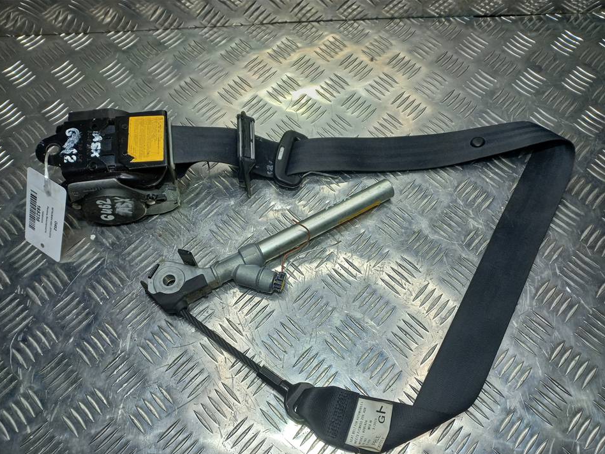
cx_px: 310
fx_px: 472
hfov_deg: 65.3
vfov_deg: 51.3
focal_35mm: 27
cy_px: 245
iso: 25
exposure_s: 1/100
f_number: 1.8
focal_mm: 4.6
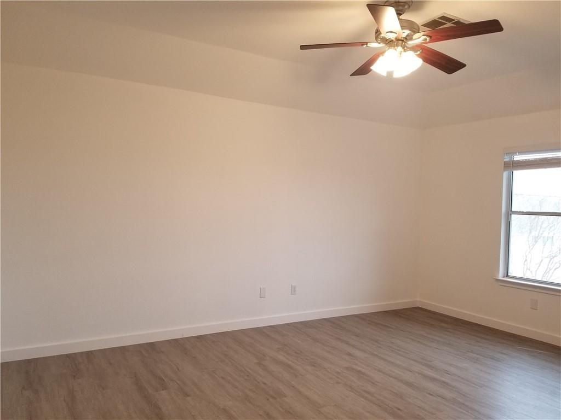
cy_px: 210
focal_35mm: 26
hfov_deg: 67.3
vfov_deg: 53.1
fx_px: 421
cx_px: 280
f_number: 1.7
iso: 125
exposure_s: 1/60
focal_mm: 4.25
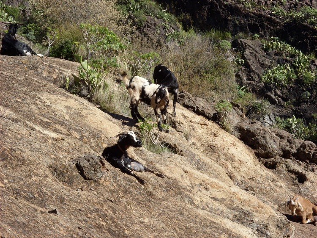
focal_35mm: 128
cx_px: 158
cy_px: 119
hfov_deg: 15.4
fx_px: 1172
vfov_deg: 11.6
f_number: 6.8
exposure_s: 1/201
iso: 50
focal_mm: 21.3
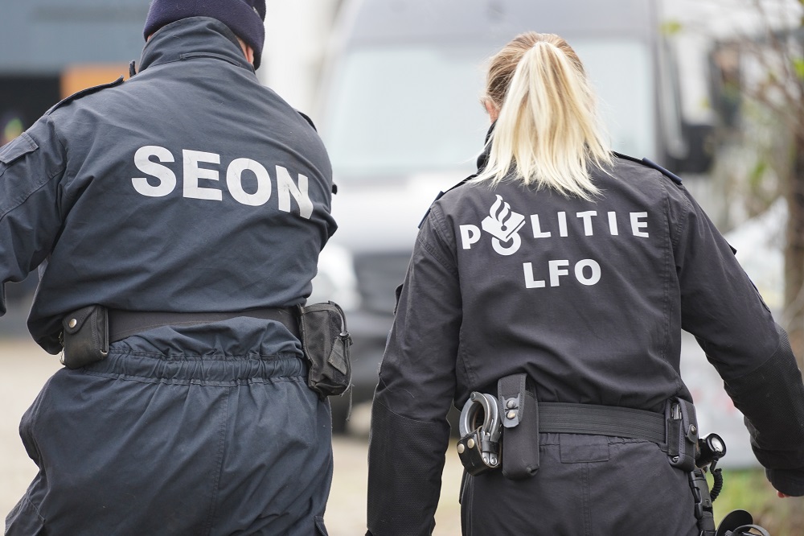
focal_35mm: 200
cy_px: 268
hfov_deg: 10.3
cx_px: 402
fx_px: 4465
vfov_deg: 6.9
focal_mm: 200
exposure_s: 1/250
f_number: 4
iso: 800
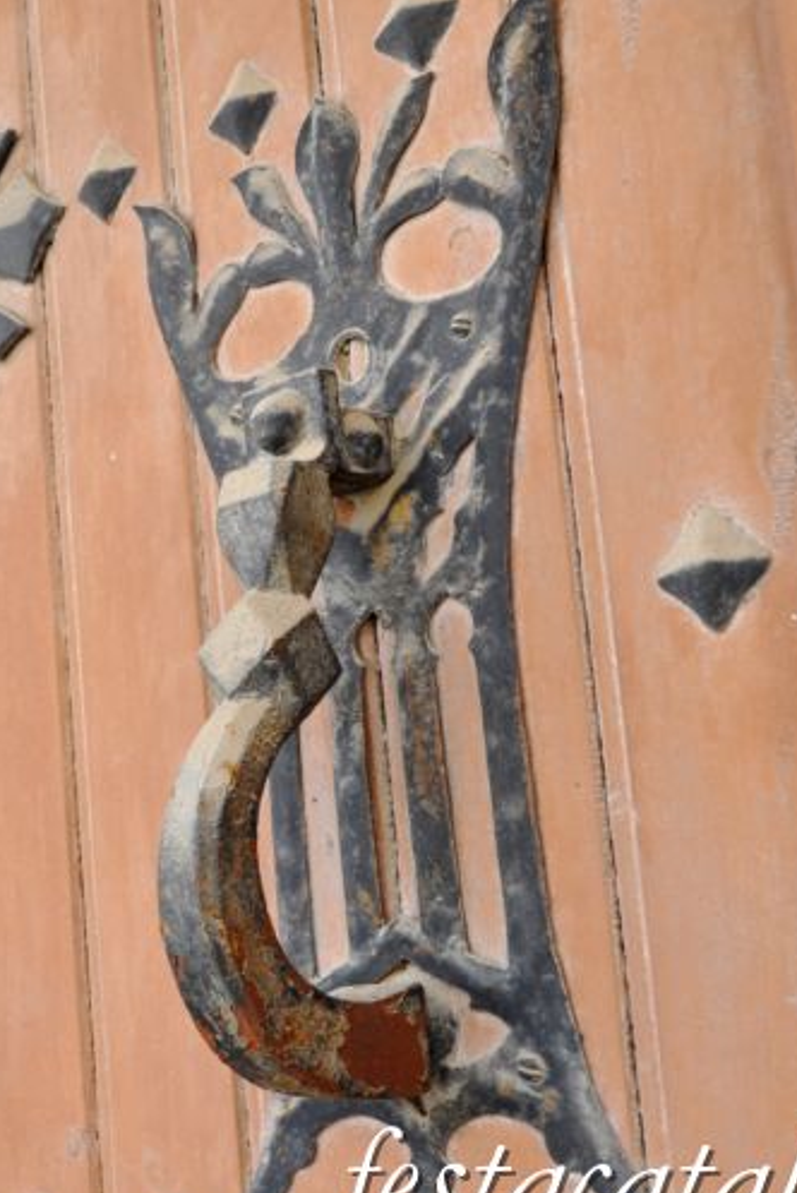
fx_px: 1757
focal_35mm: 53
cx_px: 103
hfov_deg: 24.9
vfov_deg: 37.5
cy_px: 633
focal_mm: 22
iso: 200
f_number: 5.6
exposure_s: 1/125
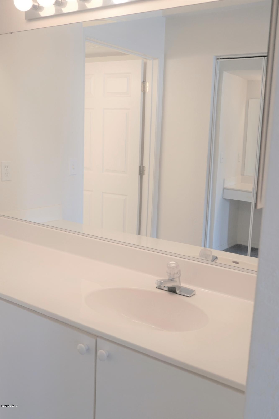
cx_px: 140
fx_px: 366
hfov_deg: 41.7
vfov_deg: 59.5
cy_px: 210
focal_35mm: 32
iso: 500
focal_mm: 21
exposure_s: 1/60
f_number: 4
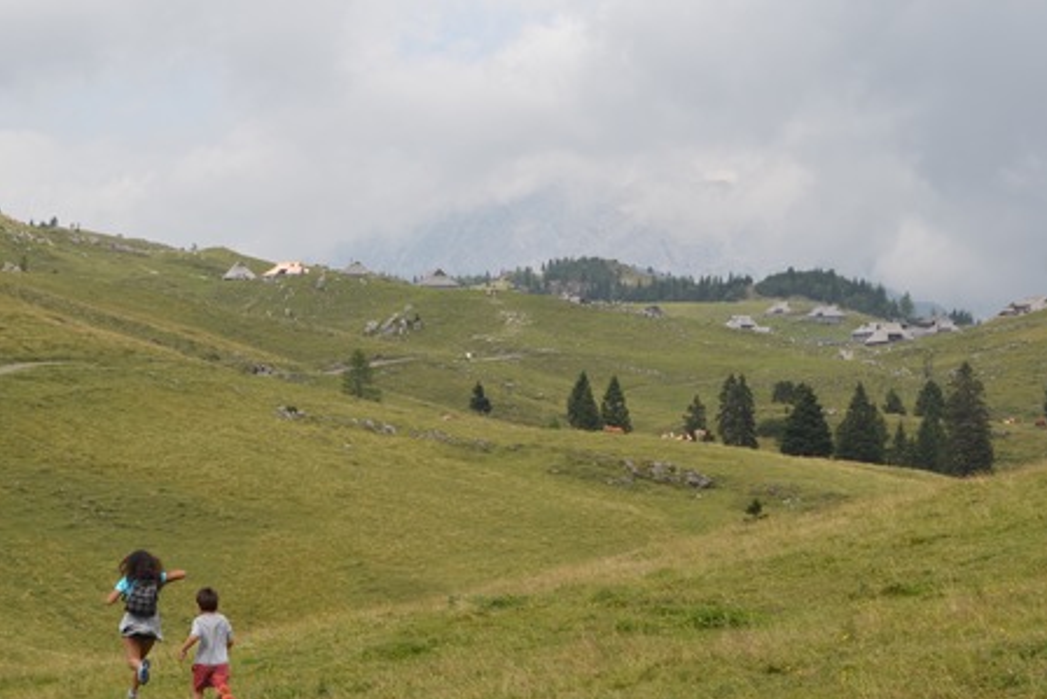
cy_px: 420
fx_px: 2618
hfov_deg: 22.6
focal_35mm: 90
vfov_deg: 15.2
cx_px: 559
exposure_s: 1/200
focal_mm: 42
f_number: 7.1
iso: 100
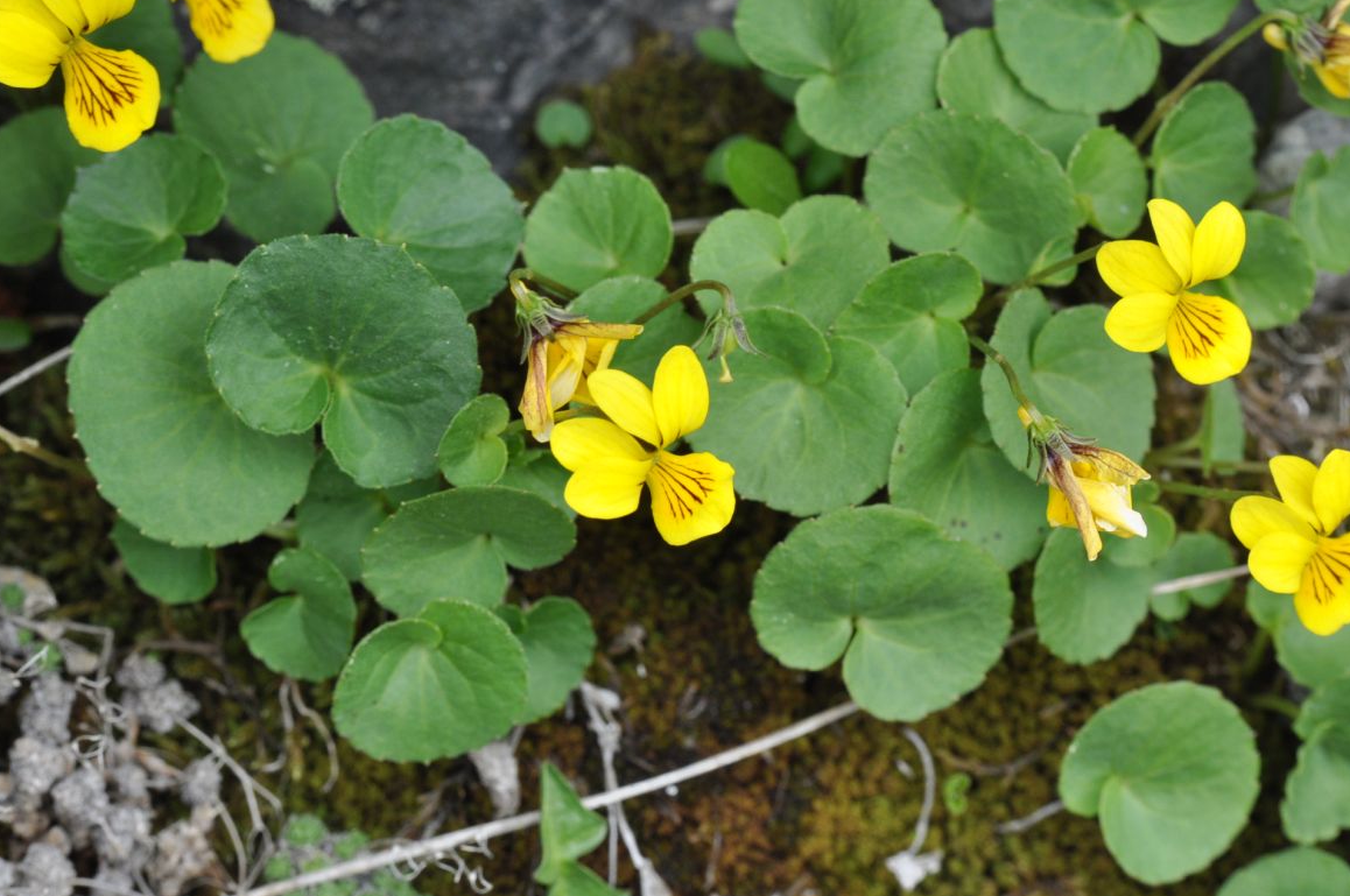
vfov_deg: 13.5
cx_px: 638
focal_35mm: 101
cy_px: 447
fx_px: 3783
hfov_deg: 20.2
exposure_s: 1/125
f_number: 14
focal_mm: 60
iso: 400
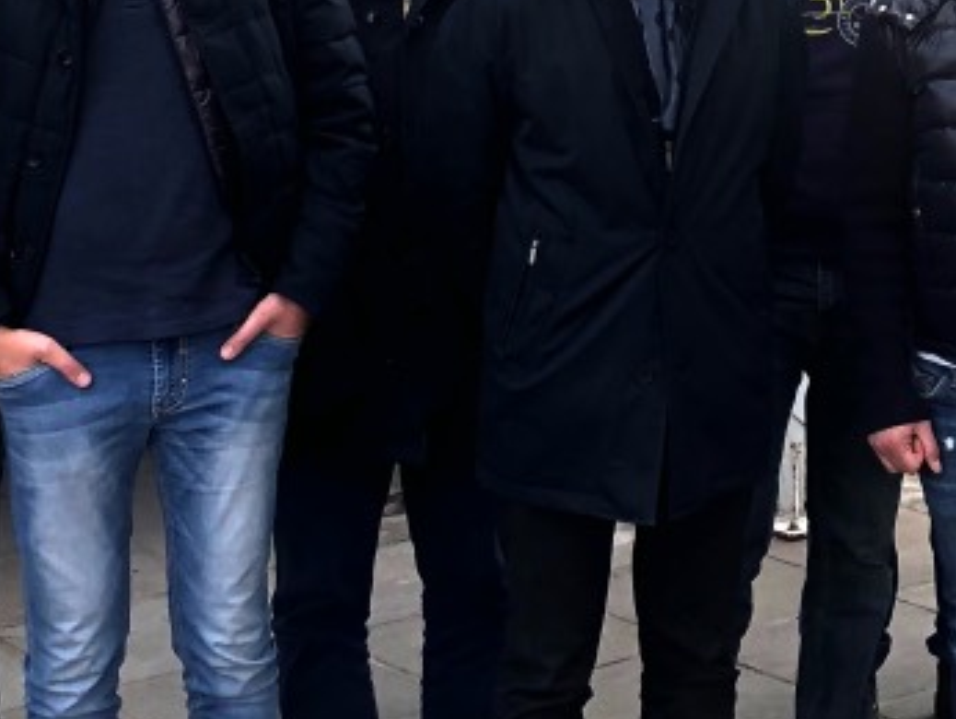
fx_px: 2681
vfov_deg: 14.8
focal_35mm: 97
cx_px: 696
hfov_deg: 20.1
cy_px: -101
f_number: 1.8
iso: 20
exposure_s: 1/136
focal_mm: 3.99
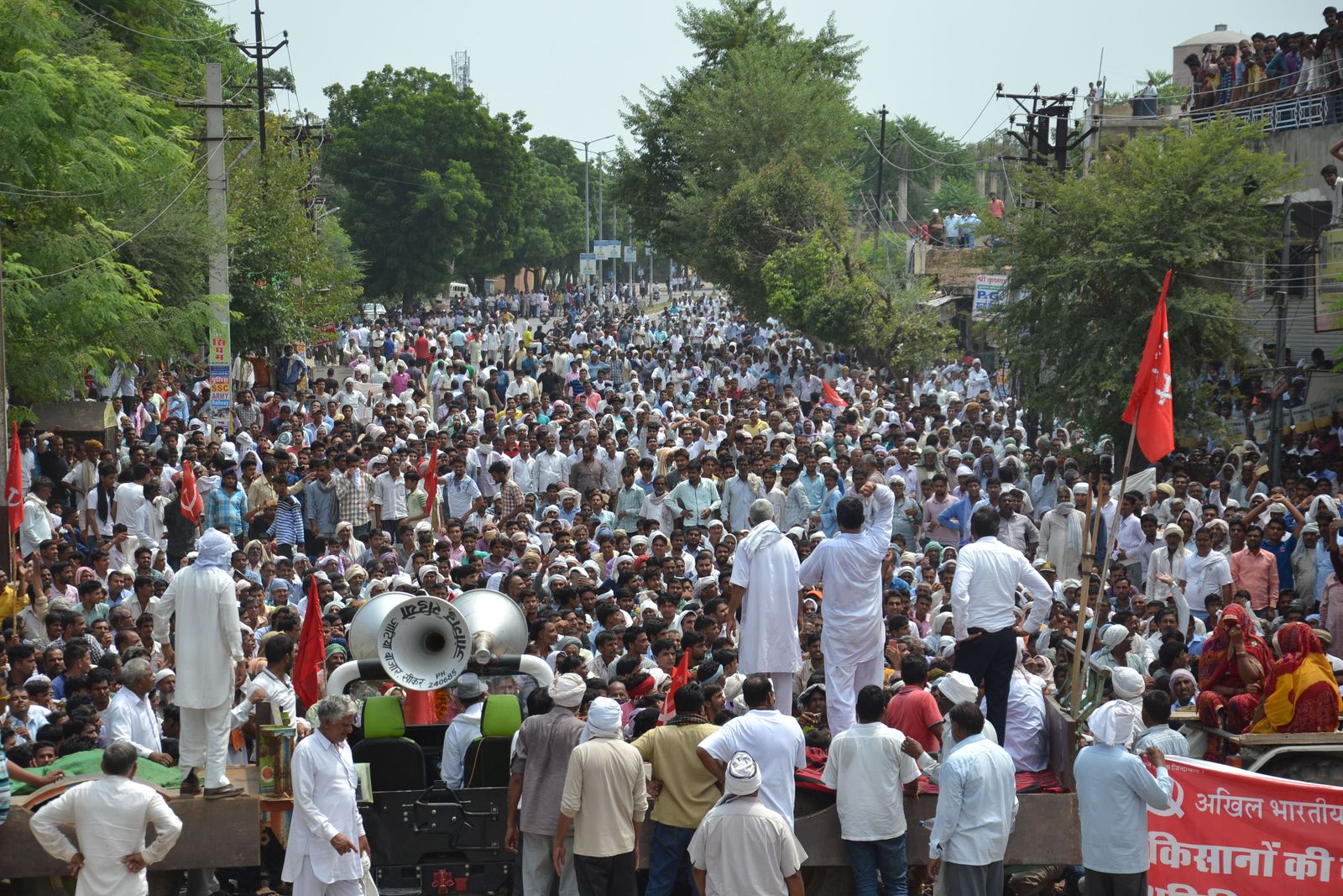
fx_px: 4477
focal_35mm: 120
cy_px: 448
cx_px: 672
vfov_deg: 11.4
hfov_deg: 17.1
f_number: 5.6
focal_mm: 80
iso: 180
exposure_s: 1/500
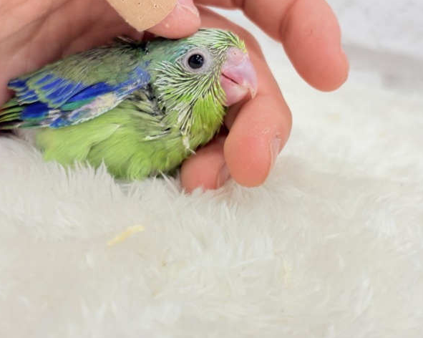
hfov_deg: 34.2
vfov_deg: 27.6
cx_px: 219
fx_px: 688
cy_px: 169
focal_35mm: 55
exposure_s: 1/100
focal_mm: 5.96
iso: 80
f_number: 1.6
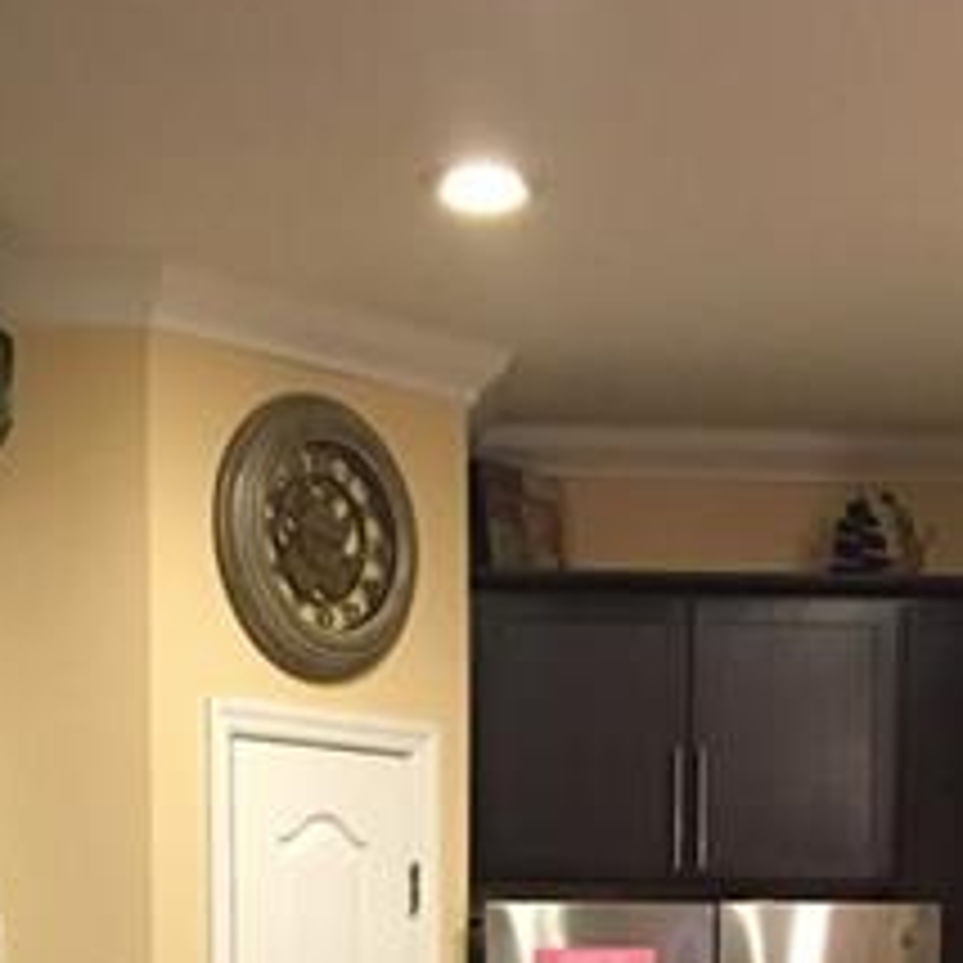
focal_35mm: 92
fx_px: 2896
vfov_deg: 17.0
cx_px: 558
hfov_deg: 18.9
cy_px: 1454
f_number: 2.2
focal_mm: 4.15
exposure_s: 1/24
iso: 200
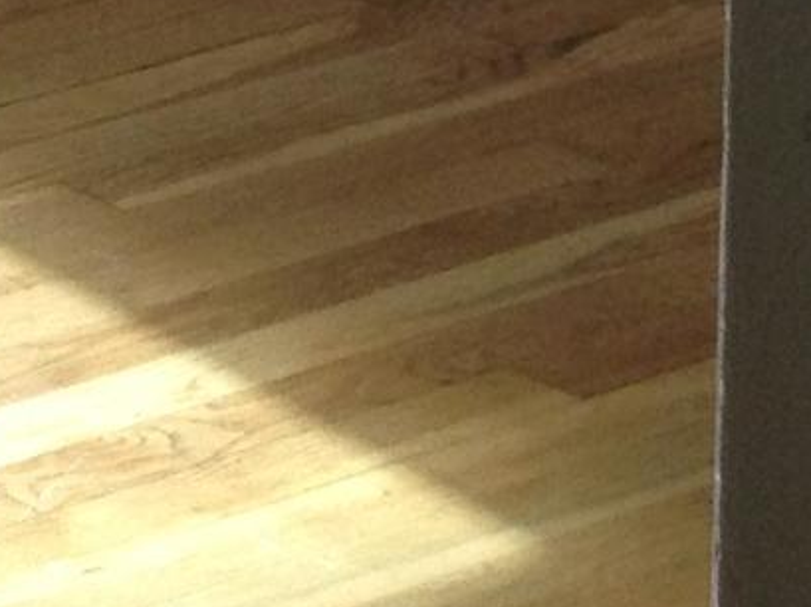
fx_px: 6016
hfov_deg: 6.7
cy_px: -1375
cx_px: -1906
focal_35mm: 257
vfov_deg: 5.4
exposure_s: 1/120
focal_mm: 4.28
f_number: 2.4
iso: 100
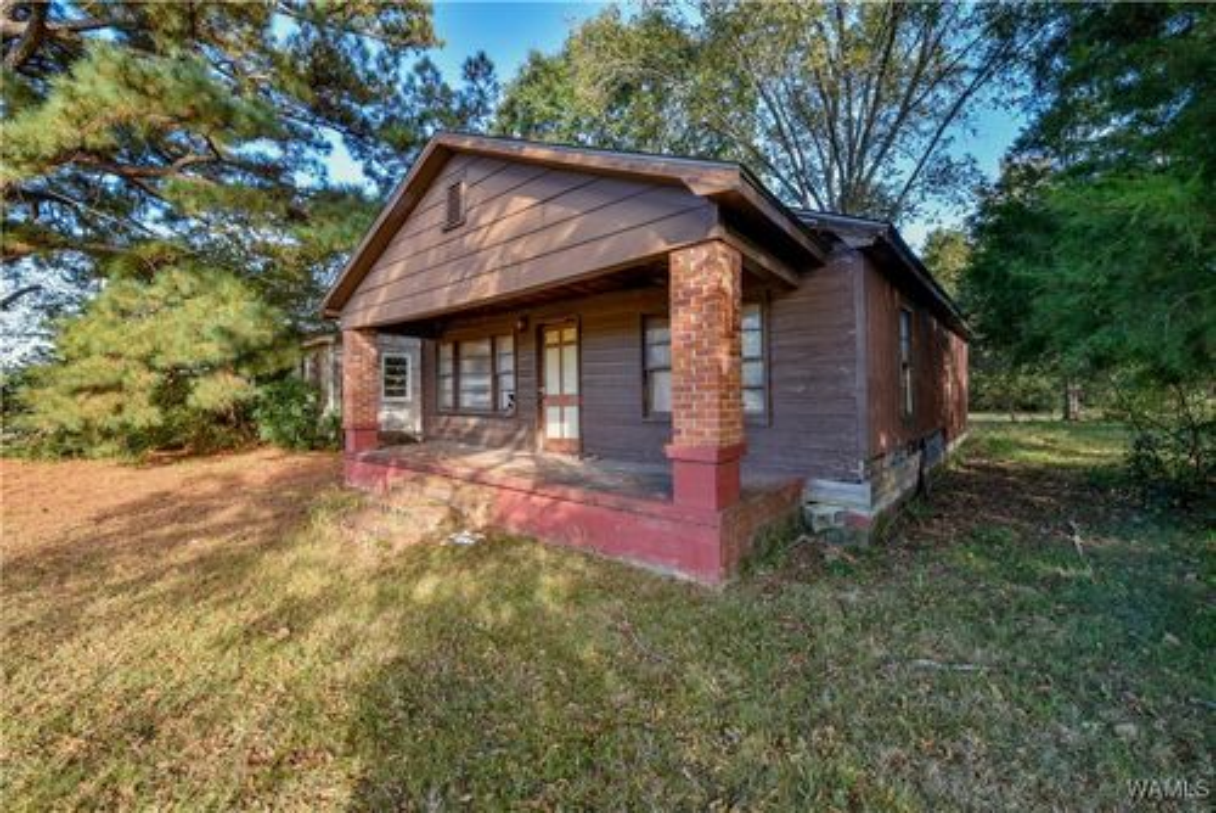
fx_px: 473
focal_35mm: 14
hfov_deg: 104.2
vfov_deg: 81.3
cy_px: 406
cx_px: 608
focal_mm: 14
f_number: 18
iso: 640
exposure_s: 1/50
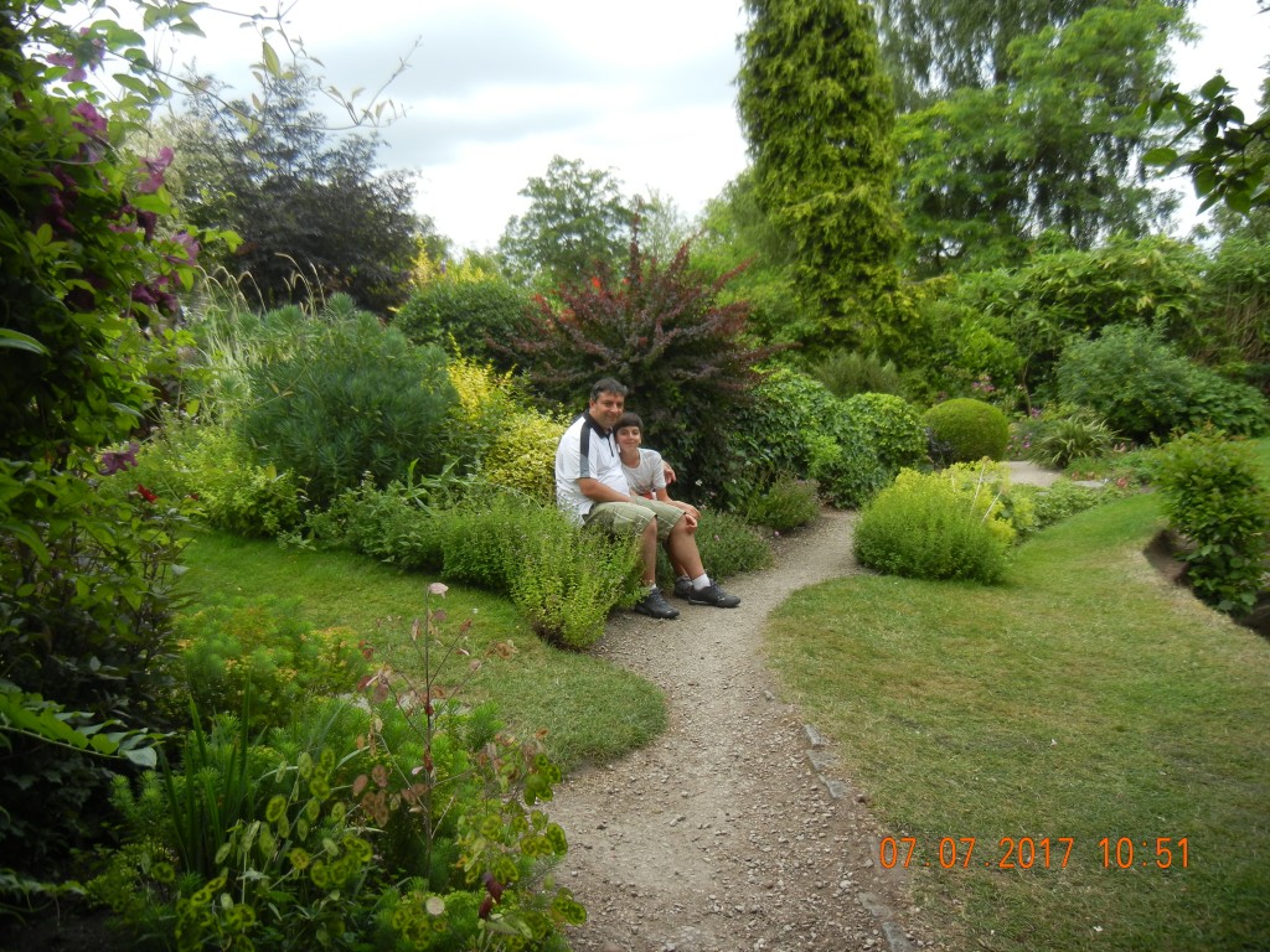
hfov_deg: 60.0
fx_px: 1101
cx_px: 635
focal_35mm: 30
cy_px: 476
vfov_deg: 46.8
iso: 160
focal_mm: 5.4
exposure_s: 1/366
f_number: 3.5
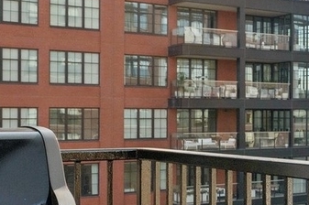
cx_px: 409
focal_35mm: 77
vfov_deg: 17.6
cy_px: 140
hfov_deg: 23.2
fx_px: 660
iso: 320
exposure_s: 1/800
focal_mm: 16
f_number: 7.1
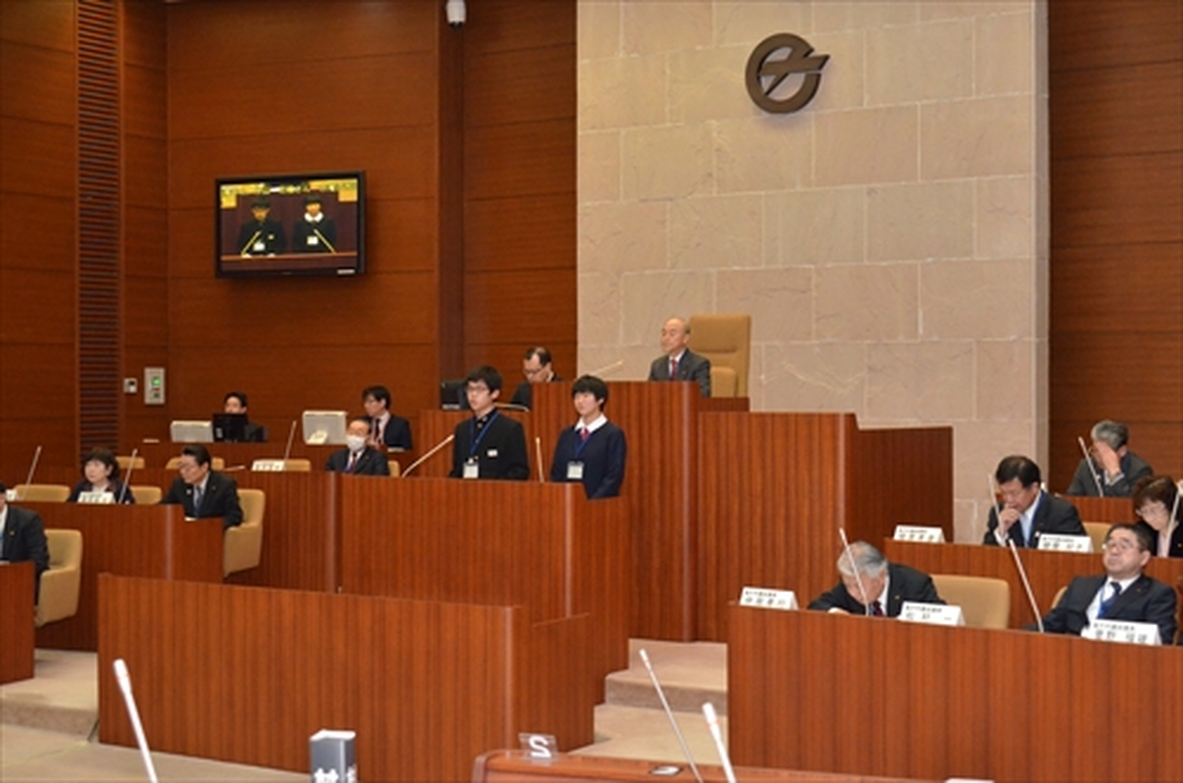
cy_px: 392
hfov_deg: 37.9
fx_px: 1721
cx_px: 592
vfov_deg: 25.6
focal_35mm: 52
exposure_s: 1/250
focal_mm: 35
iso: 3200
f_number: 5.6
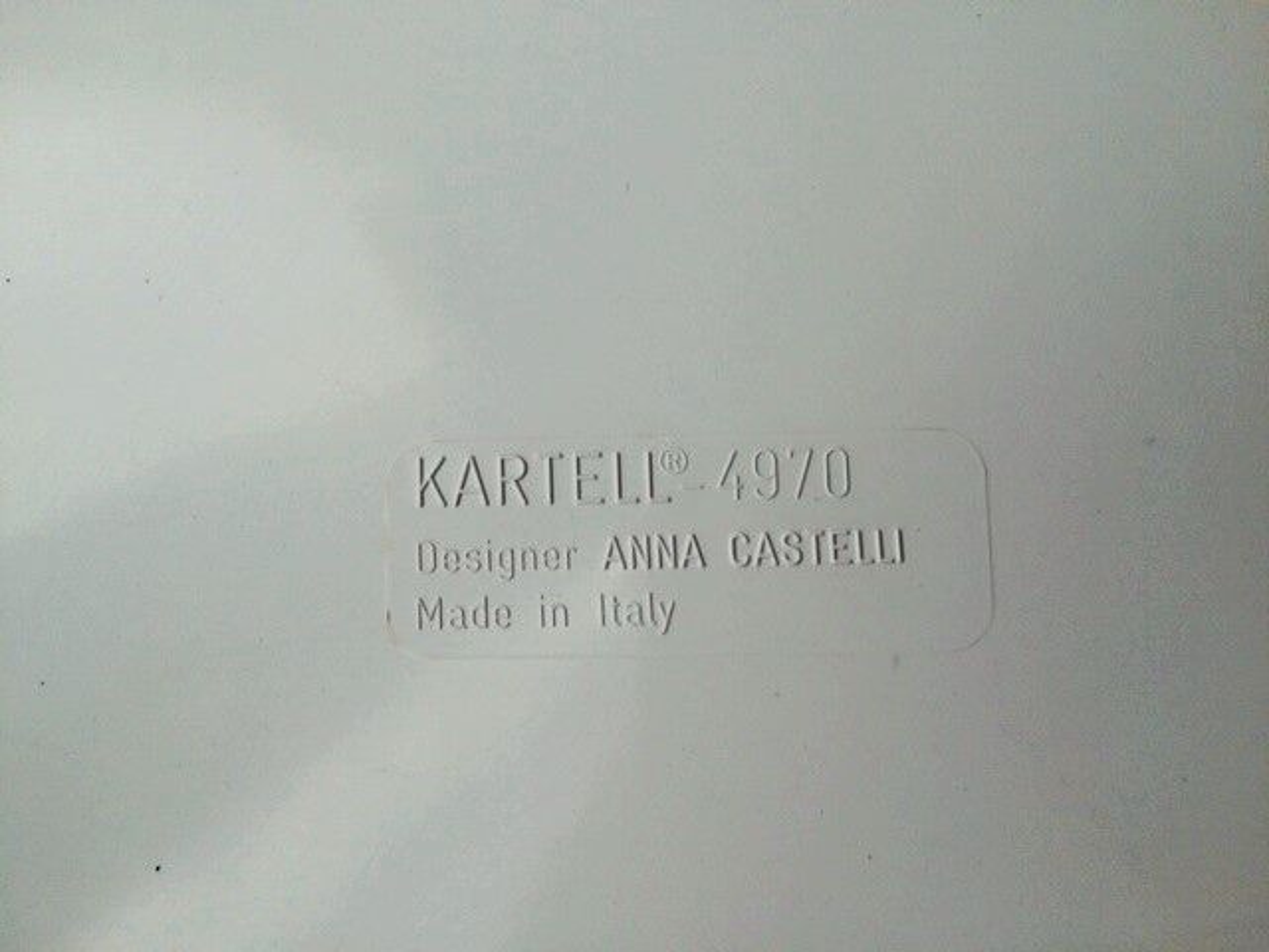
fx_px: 1063
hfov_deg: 61.7
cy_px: 476
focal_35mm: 29
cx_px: 634
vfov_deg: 48.2
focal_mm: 4.15
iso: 32
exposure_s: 1/562
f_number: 2.2
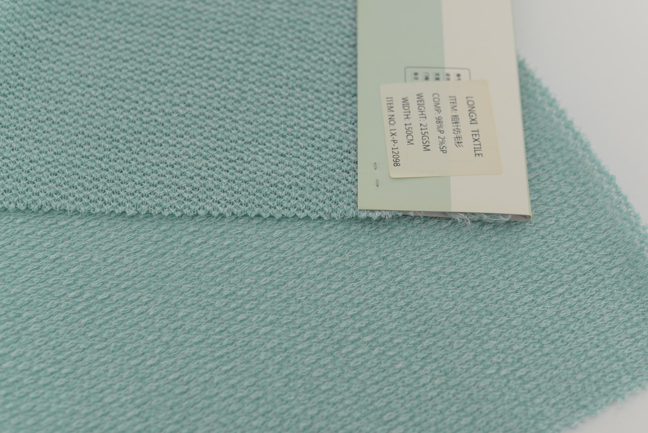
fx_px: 936
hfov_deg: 38.2
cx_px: 333
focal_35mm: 52
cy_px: 218
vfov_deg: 26.0
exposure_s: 1/250
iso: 100
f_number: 3.5
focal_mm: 50
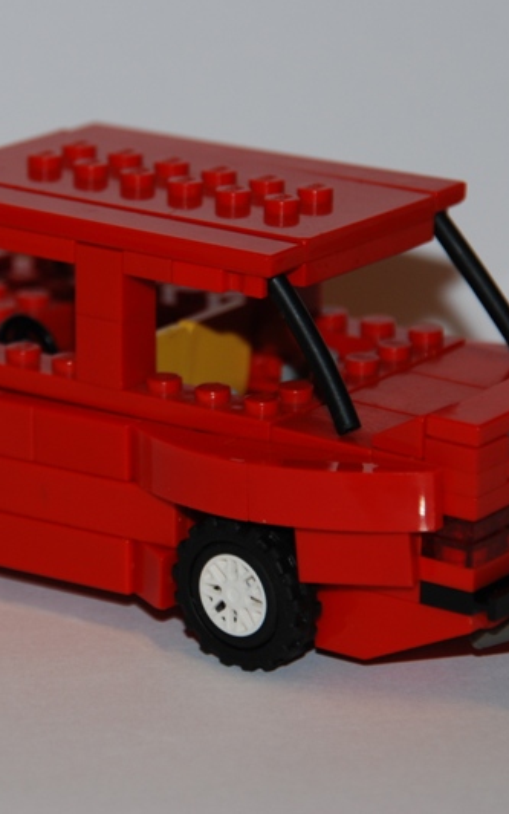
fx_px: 5920
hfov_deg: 4.9
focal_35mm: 267
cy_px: 405
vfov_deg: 7.9
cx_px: 122
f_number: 6
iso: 200
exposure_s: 1/60
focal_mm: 116
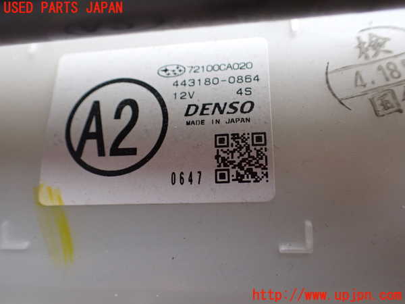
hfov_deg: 60.0
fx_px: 351
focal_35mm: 30
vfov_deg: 46.8
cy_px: 152
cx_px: 202
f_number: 2.3
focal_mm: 5.4
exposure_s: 1/125
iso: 250
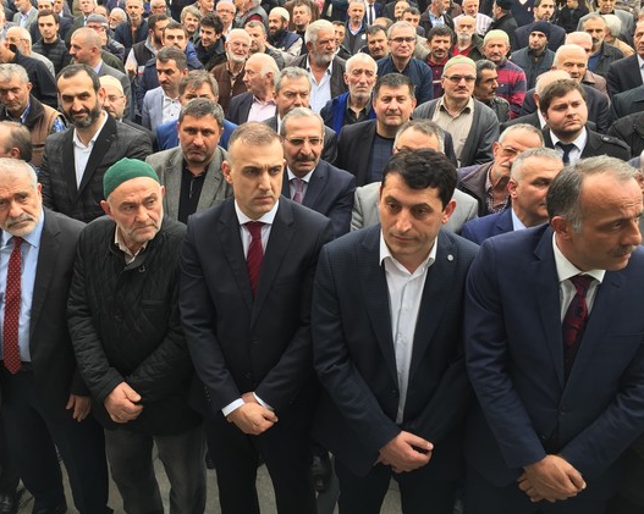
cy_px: 217
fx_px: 686
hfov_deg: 50.0
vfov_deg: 41.0
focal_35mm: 36
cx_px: 259
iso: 32
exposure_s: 1/50
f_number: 2.2
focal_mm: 4.15
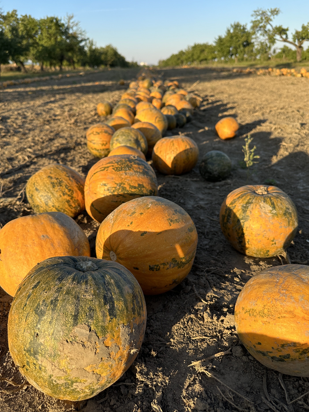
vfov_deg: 67.3
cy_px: 198
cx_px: 145
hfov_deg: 53.0
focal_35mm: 26
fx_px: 309
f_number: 1.78
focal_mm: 6.86
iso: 80
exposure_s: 1/1289
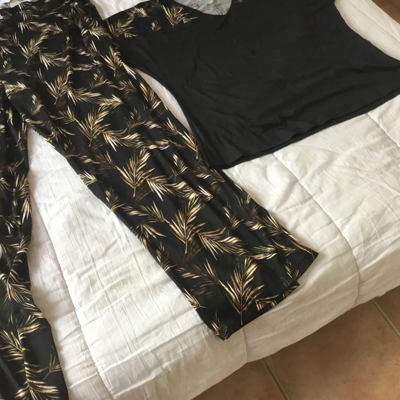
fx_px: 484
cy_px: 168
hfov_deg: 44.9
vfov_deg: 44.8
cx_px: 202
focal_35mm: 37
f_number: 2.4
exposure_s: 1/33
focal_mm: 3.3
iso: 80
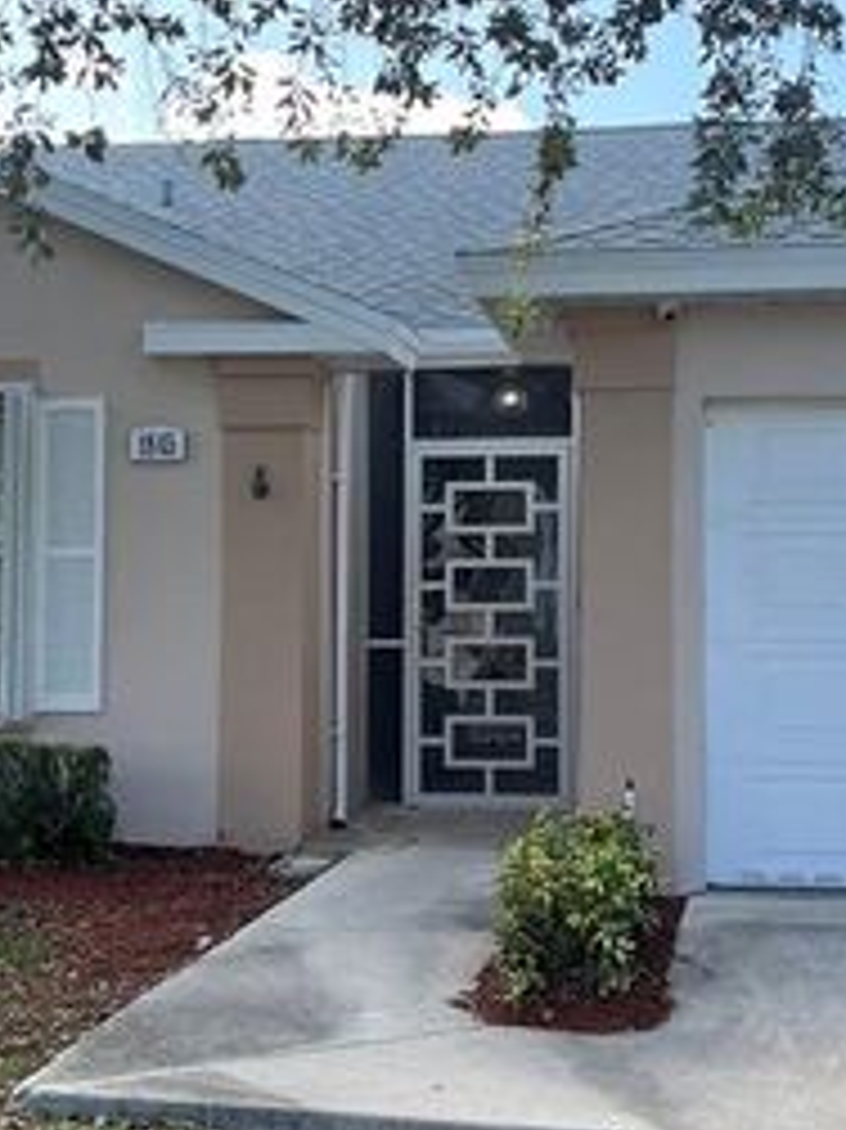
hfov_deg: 21.3
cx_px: 428
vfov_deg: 28.1
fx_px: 2250
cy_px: 488
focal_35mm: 69
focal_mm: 5.7
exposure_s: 1/1280
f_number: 1.5
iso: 50
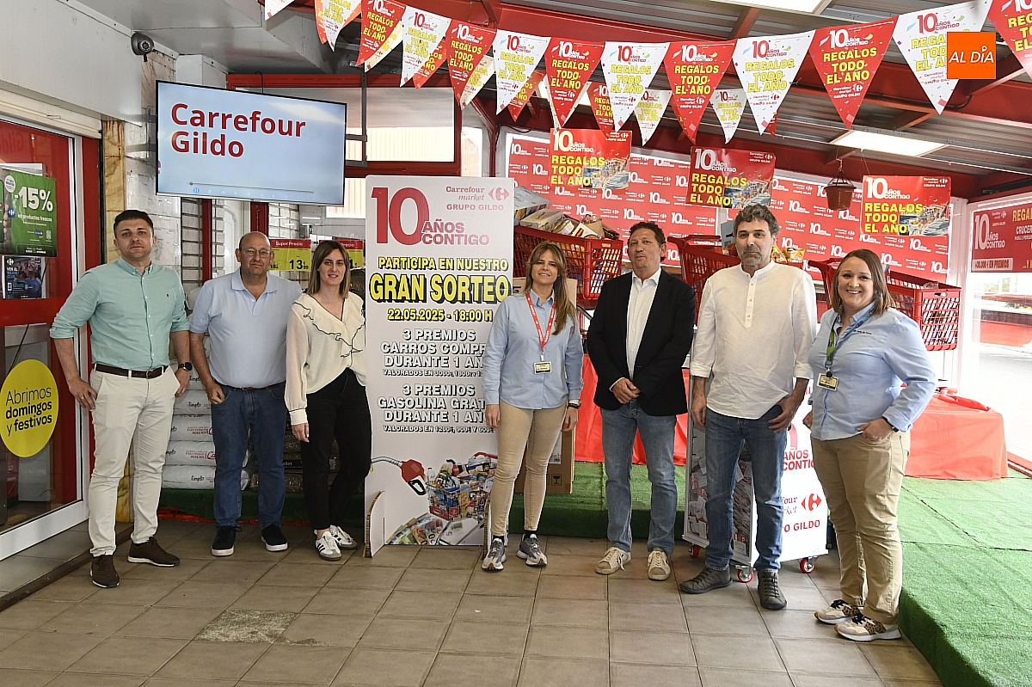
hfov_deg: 62.0
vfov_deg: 43.6
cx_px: 516
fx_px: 860
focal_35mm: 30
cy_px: 344
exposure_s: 1/60
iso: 640
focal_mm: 20
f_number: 7.1
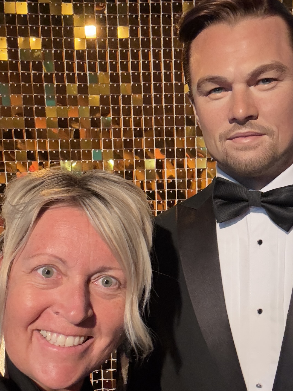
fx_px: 474
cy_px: 228
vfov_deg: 44.6
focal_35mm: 42
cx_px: 172
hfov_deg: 34.2
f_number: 1.9
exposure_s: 1/50
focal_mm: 2.69
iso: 250
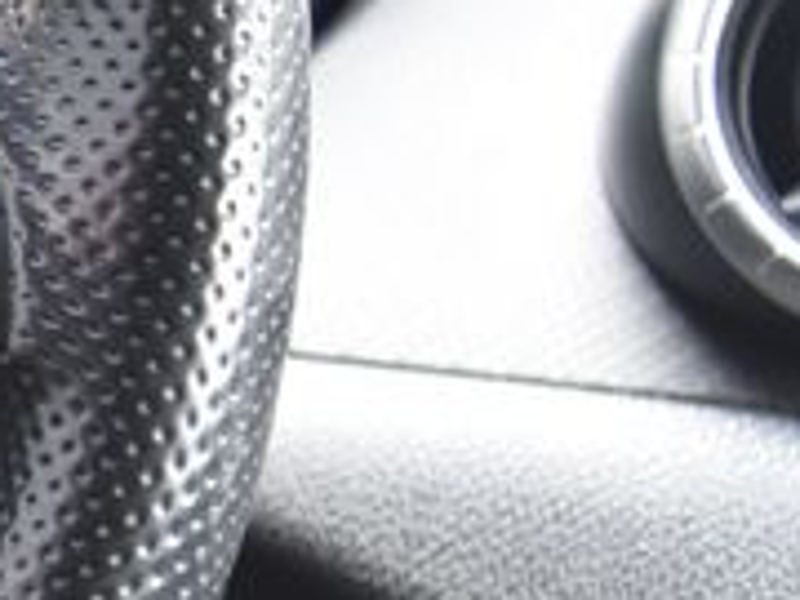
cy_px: 218
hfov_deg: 7.4
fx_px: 5824
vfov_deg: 5.9
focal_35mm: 252
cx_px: -1093
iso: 500
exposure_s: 1/30
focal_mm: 46
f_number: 4
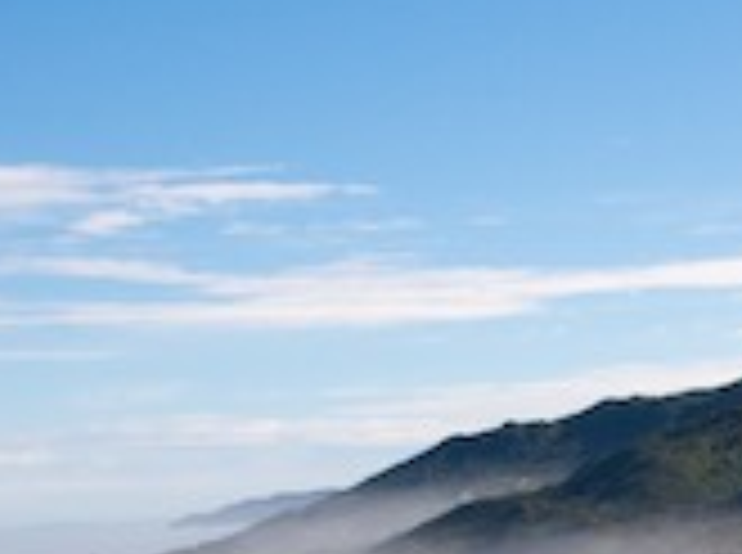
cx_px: 791
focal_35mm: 126
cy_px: 662
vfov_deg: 11.5
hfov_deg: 15.3
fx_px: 2695
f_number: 11
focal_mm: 24
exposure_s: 1/500
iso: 320
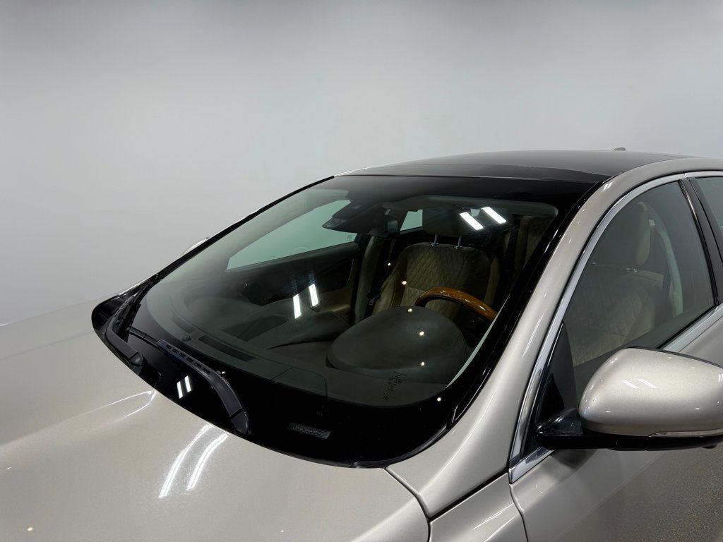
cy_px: 271
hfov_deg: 71.6
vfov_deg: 56.8
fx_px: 501
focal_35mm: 24
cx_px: 362
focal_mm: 6.76
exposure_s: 1/353
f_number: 1.78
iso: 80
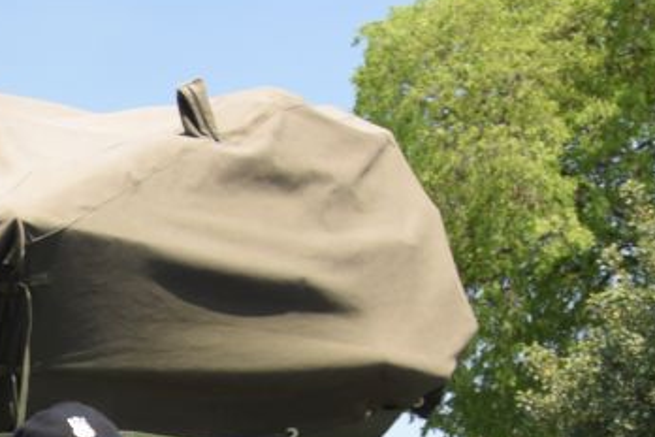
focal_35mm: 124
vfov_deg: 10.1
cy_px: 920
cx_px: -359
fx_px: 2256
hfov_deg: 15.2
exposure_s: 1/200
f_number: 7.1
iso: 100
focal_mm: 18
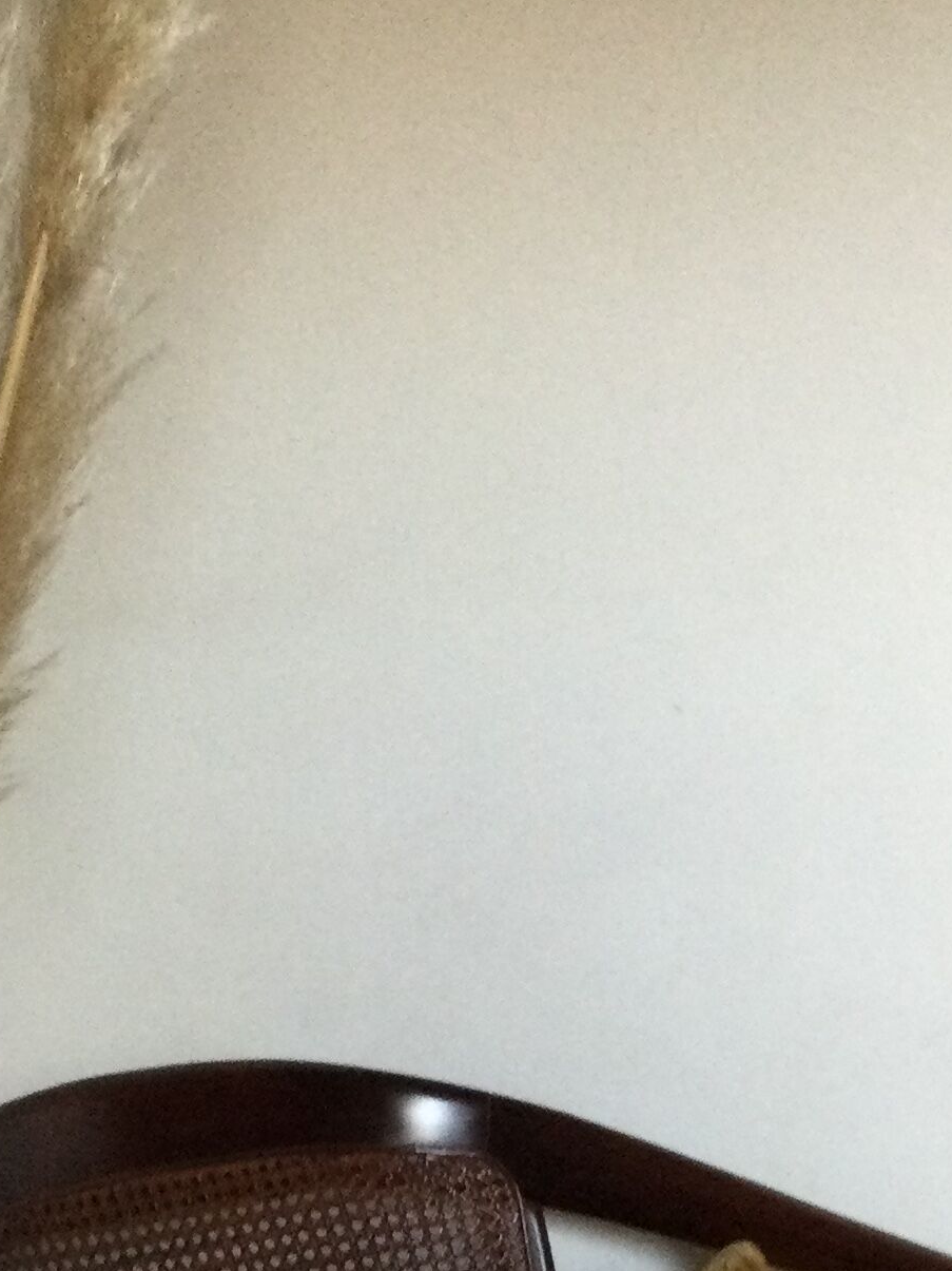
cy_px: 1191
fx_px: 3082
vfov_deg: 22.6
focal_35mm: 84
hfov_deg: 17.6
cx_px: 433
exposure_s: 1/33
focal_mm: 3.3
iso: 125
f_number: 2.4
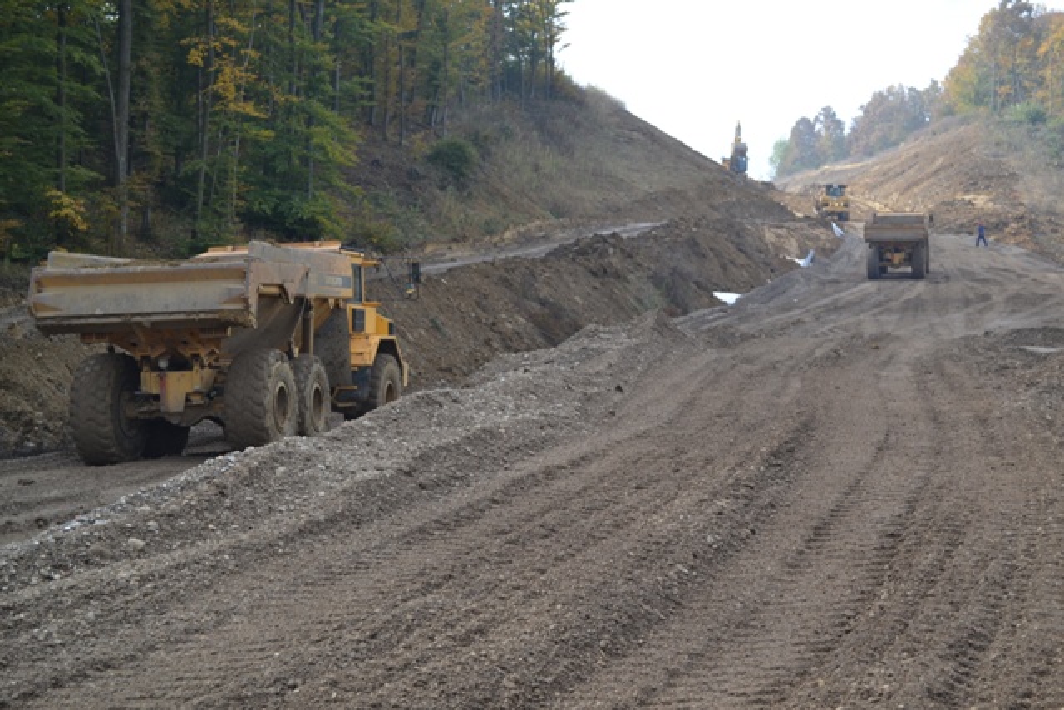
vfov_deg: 23.8
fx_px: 1685
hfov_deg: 35.0
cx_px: 532
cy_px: 355
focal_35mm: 57
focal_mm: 38
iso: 100
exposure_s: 1/160
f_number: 6.3
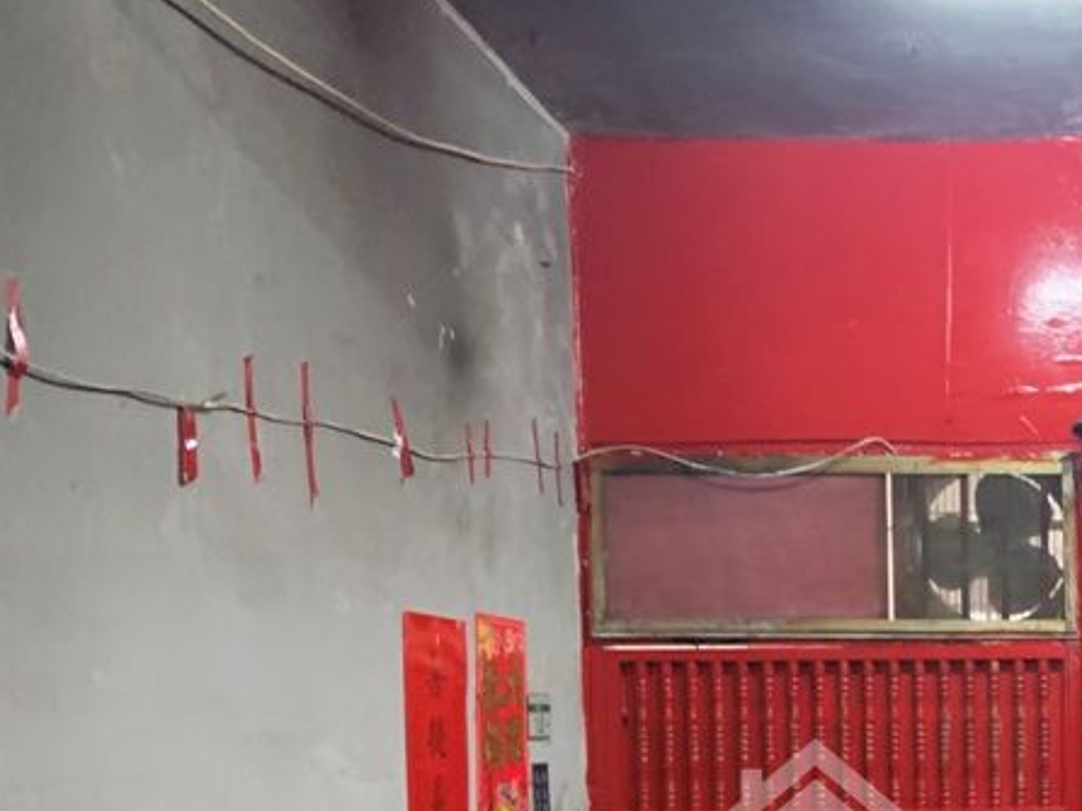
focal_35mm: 56
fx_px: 1749
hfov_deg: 31.0
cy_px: 847
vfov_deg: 24.6
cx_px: 1155
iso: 640
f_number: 1.8
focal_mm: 4.25
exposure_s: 1/30
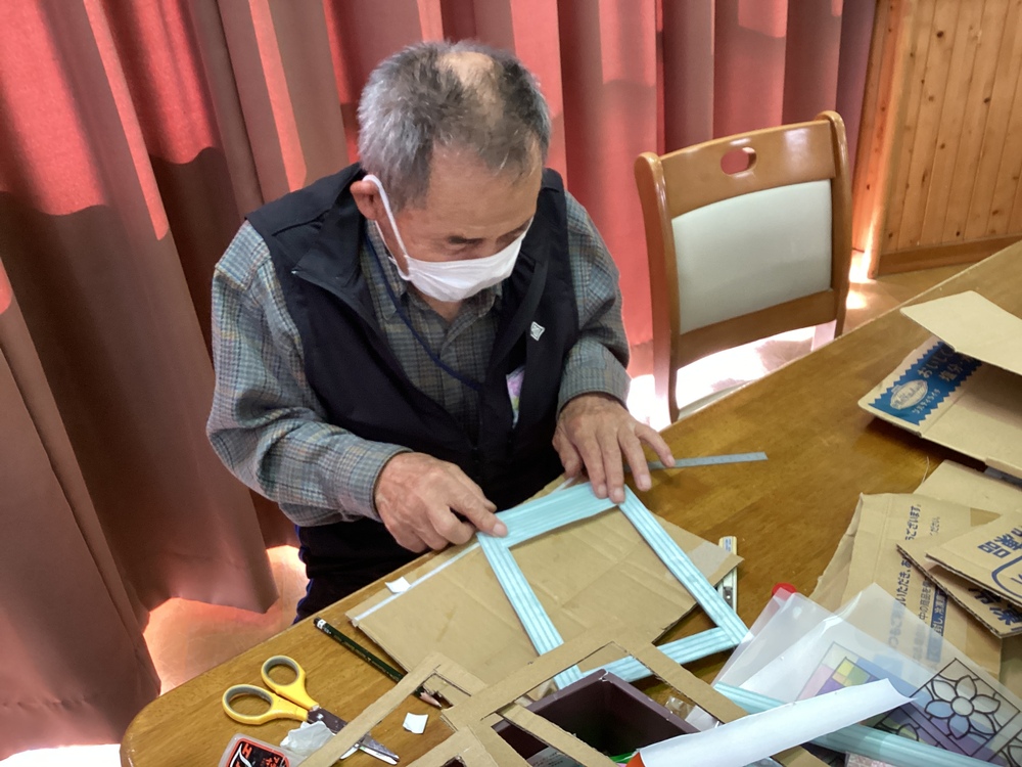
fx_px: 915
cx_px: 511
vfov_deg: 45.4
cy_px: 384
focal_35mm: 31
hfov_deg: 58.4
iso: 250
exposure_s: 1/40
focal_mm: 3.3
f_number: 2.4
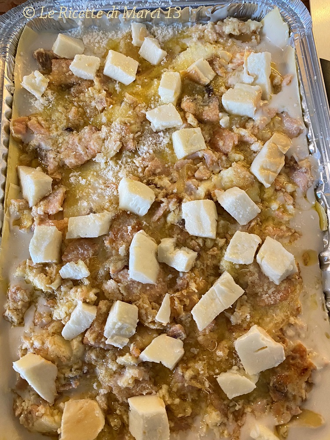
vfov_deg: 67.3
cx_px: 165
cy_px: 220
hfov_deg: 53.1
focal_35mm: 26
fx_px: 330
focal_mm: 4.25
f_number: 1.8
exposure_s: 1/50
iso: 160
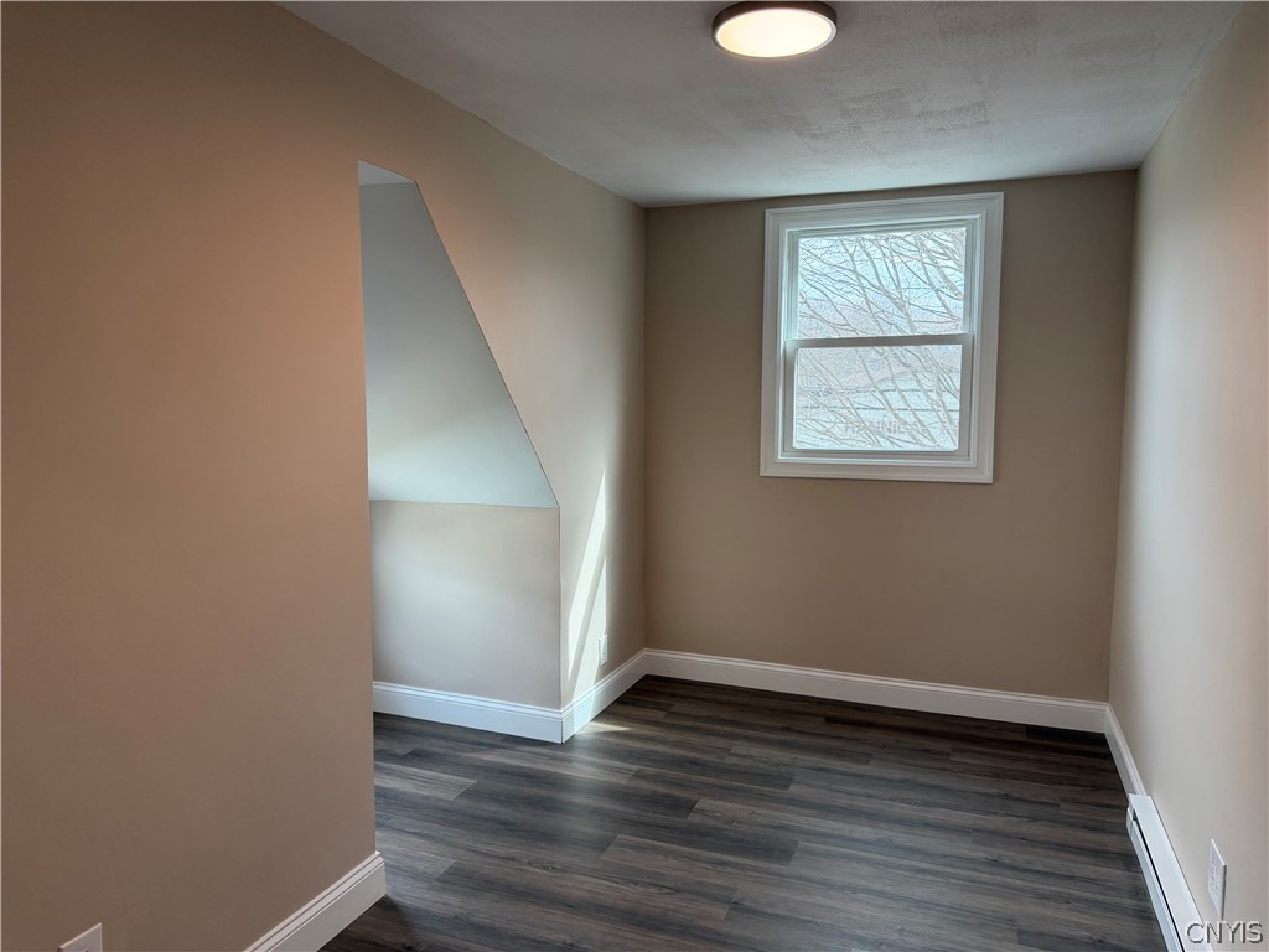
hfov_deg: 71.6
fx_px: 880
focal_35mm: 24
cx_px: 634
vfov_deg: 56.8
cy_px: 476
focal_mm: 6.76
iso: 160
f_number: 1.78
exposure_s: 1/220
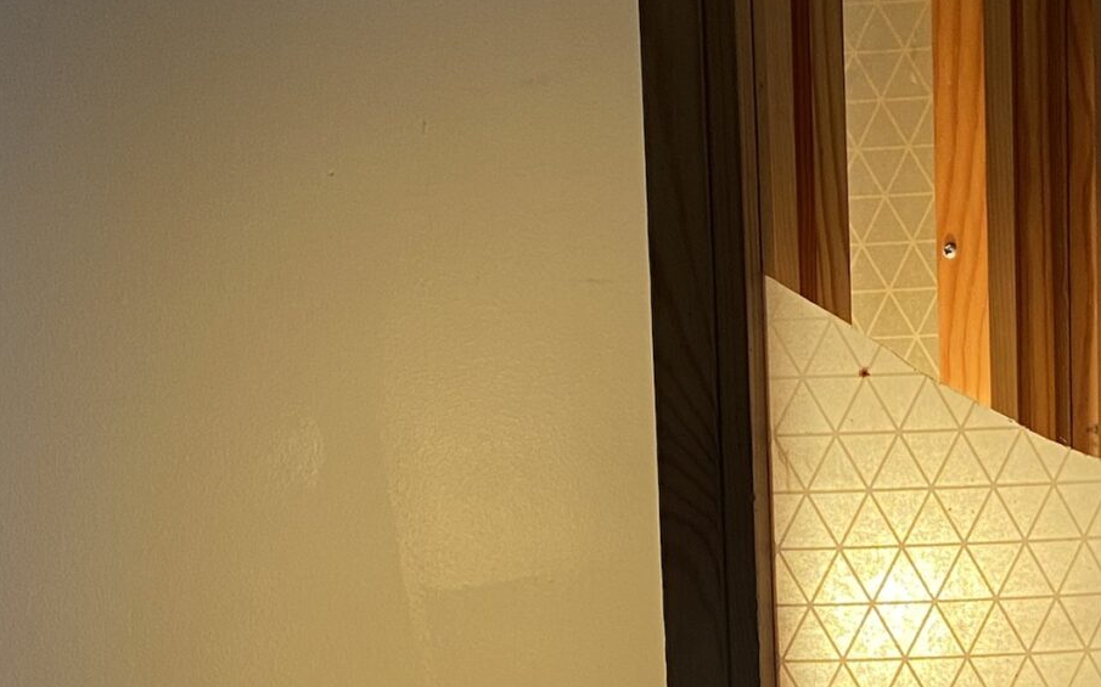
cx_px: 794
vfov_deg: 16.4
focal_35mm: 78
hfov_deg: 26.2
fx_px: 2340
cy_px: 649
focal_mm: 4.25
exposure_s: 1/50
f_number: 1.8
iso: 80
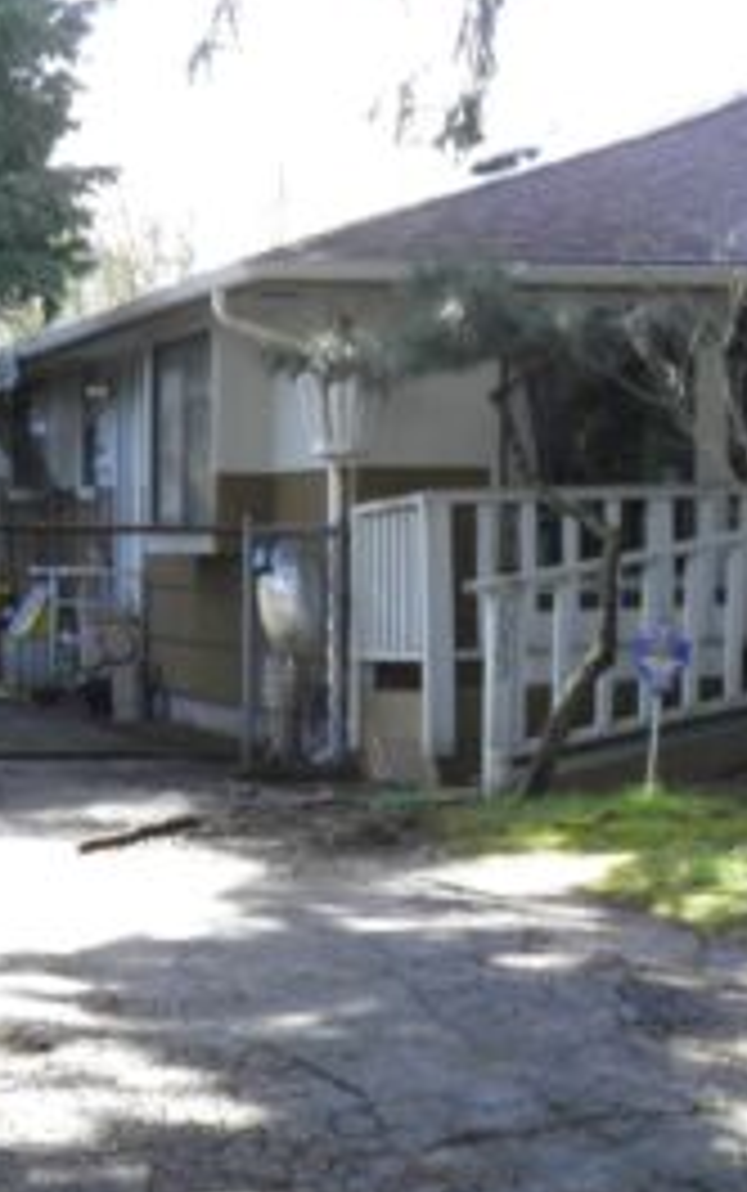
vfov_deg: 23.5
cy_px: 549
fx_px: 2862
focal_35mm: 88
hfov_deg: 14.7
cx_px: 729
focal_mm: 10
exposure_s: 1/50
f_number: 3.6
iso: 50
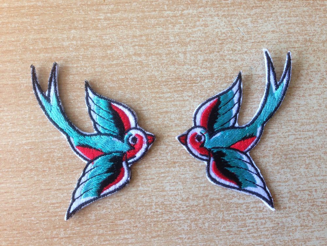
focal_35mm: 33
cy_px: 123
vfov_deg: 42.9
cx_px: 164
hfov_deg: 55.4
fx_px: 312
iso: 50
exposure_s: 1/40
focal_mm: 4.12
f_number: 2.4
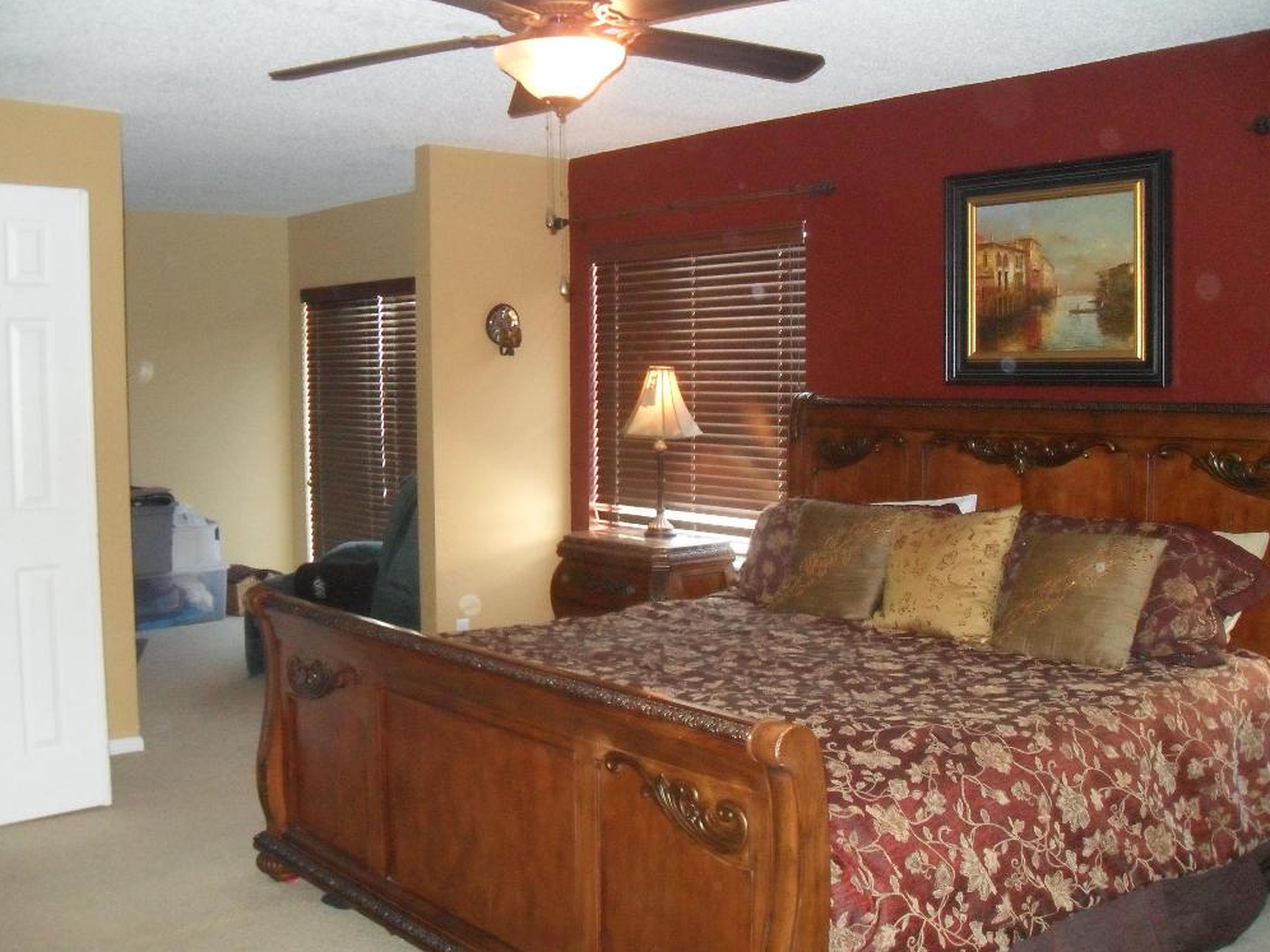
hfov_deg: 51.4
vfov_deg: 39.7
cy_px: 474
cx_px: 636
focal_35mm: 36
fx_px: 1321
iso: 400
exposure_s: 1/45
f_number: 2.8
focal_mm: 6.2
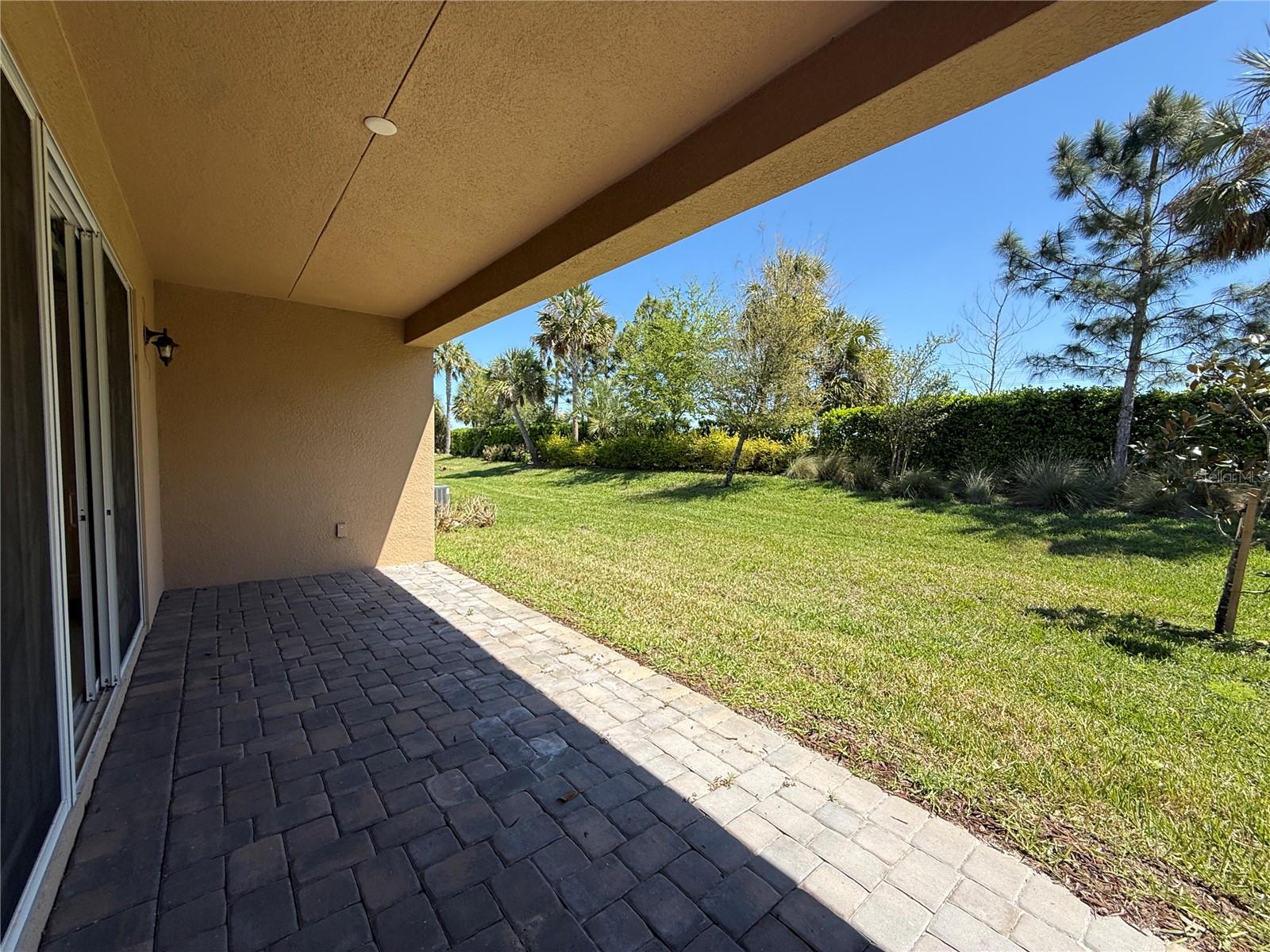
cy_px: 476
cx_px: 635
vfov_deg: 85.7
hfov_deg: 102.1
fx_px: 514
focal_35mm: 14
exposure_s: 1/726
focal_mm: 2.22
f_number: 2.2
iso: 50
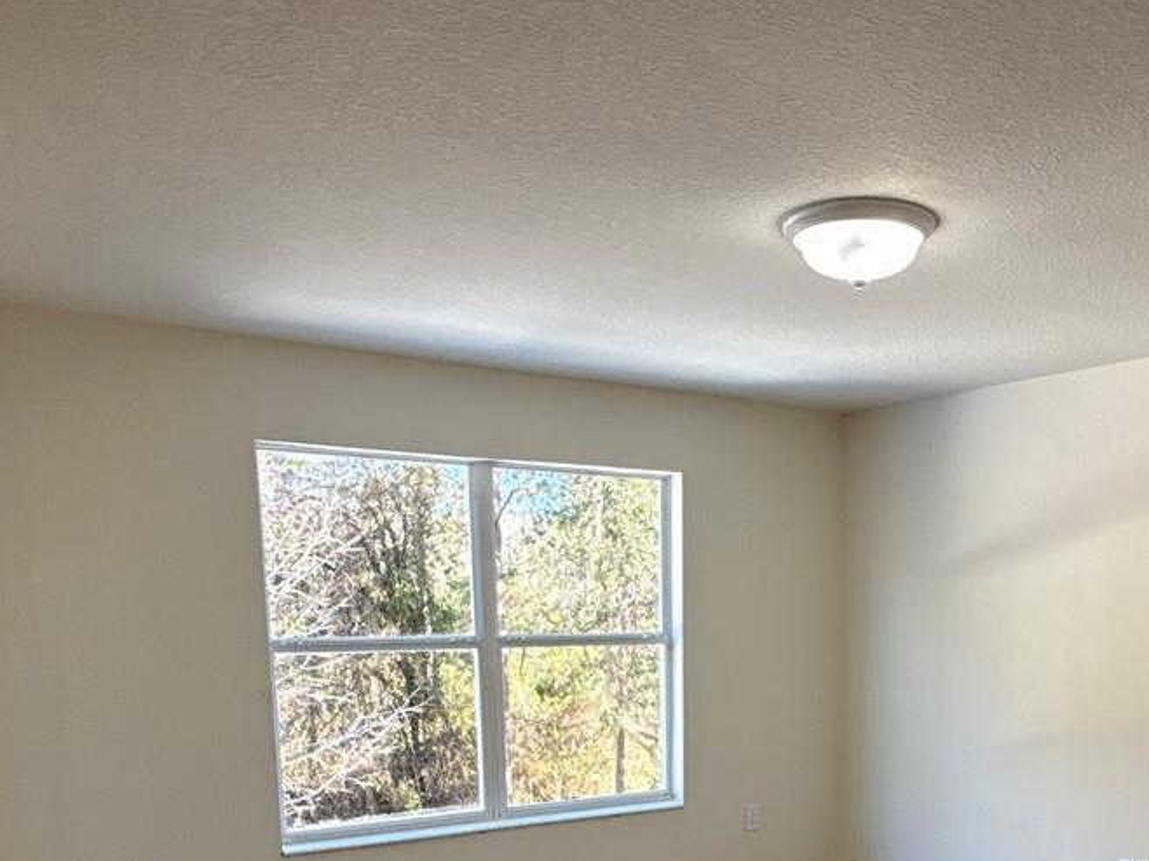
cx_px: 767
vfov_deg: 38.6
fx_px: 1128
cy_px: 788
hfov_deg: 52.9
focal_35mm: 34
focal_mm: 2.22
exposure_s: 1/112
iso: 64
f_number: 2.2
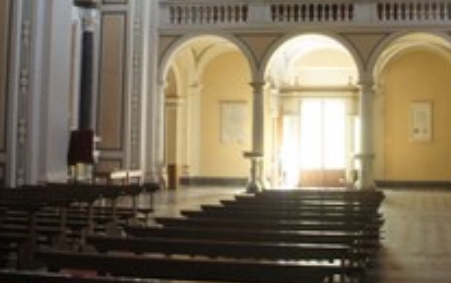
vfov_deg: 21.0
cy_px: 44
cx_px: 283
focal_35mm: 61
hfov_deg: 33.3
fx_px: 751
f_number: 3.5
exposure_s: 1/60
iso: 1600
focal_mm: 18
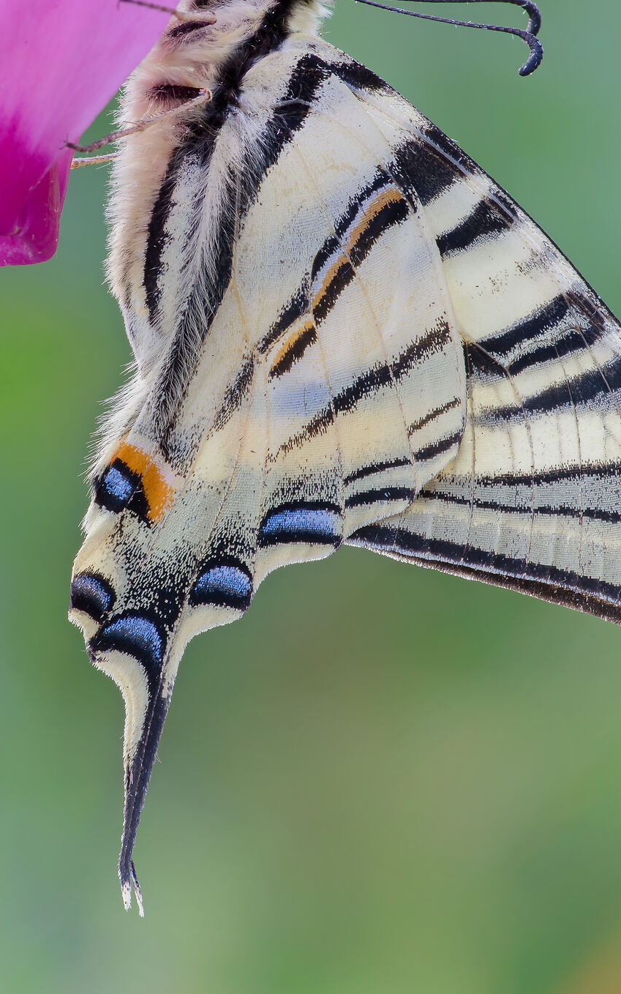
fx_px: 7310
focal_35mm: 270
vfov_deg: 7.8
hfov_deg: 4.9
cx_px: 249
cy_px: 342
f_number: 11
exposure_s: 1/5
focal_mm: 100
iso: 200
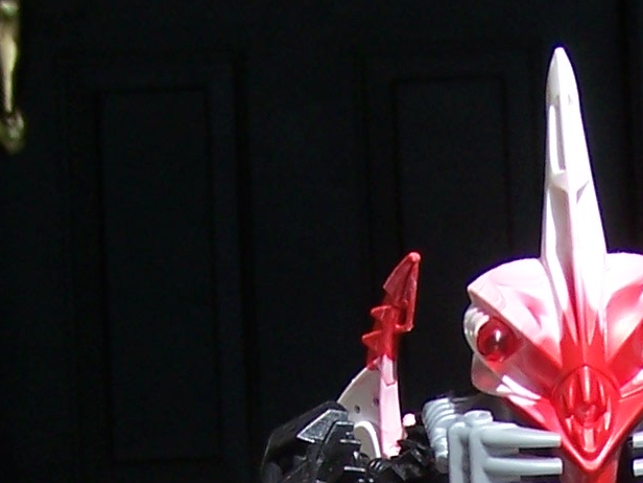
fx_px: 2953
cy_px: 787
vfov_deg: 9.0
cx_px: 545
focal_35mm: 159
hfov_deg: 12.4
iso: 80
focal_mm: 6.3
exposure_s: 1/1000
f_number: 5.6
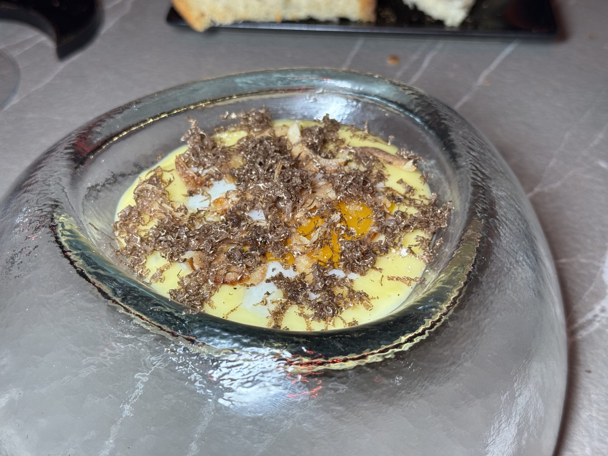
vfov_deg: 30.3
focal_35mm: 48
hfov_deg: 39.7
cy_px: 228
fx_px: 843
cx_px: 304
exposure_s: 1/50
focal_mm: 6.76
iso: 50
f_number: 1.78
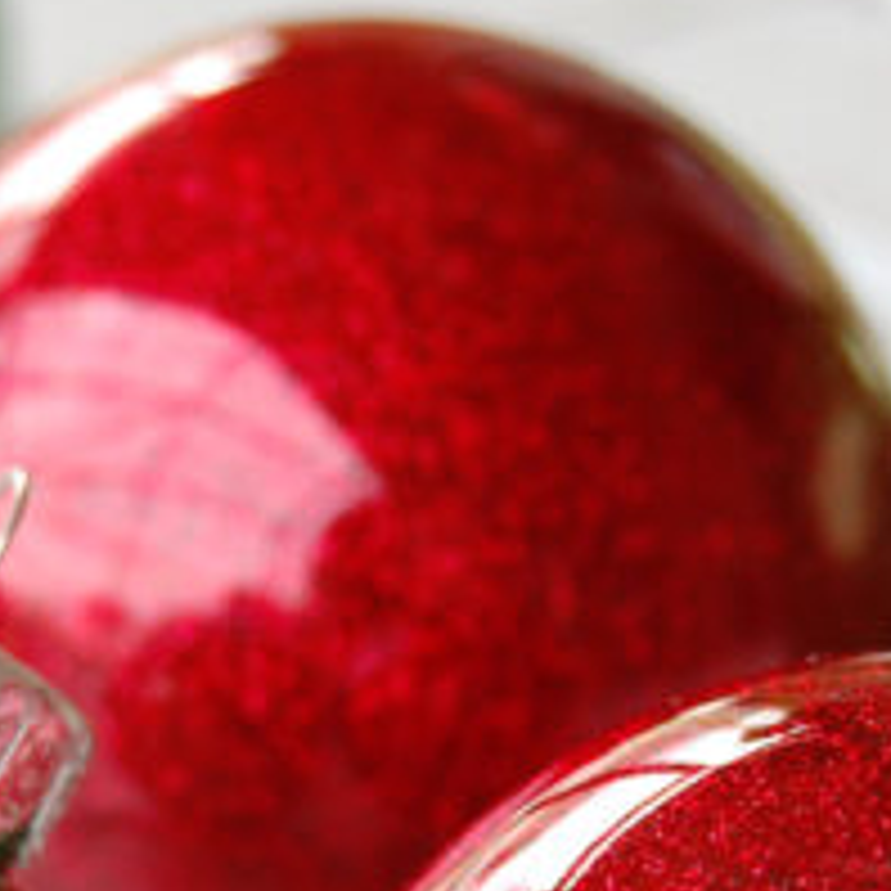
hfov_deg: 6.6
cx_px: -90
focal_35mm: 263
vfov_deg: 6.6
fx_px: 7659
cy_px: 952
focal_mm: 48
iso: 220
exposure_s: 1/60
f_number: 8
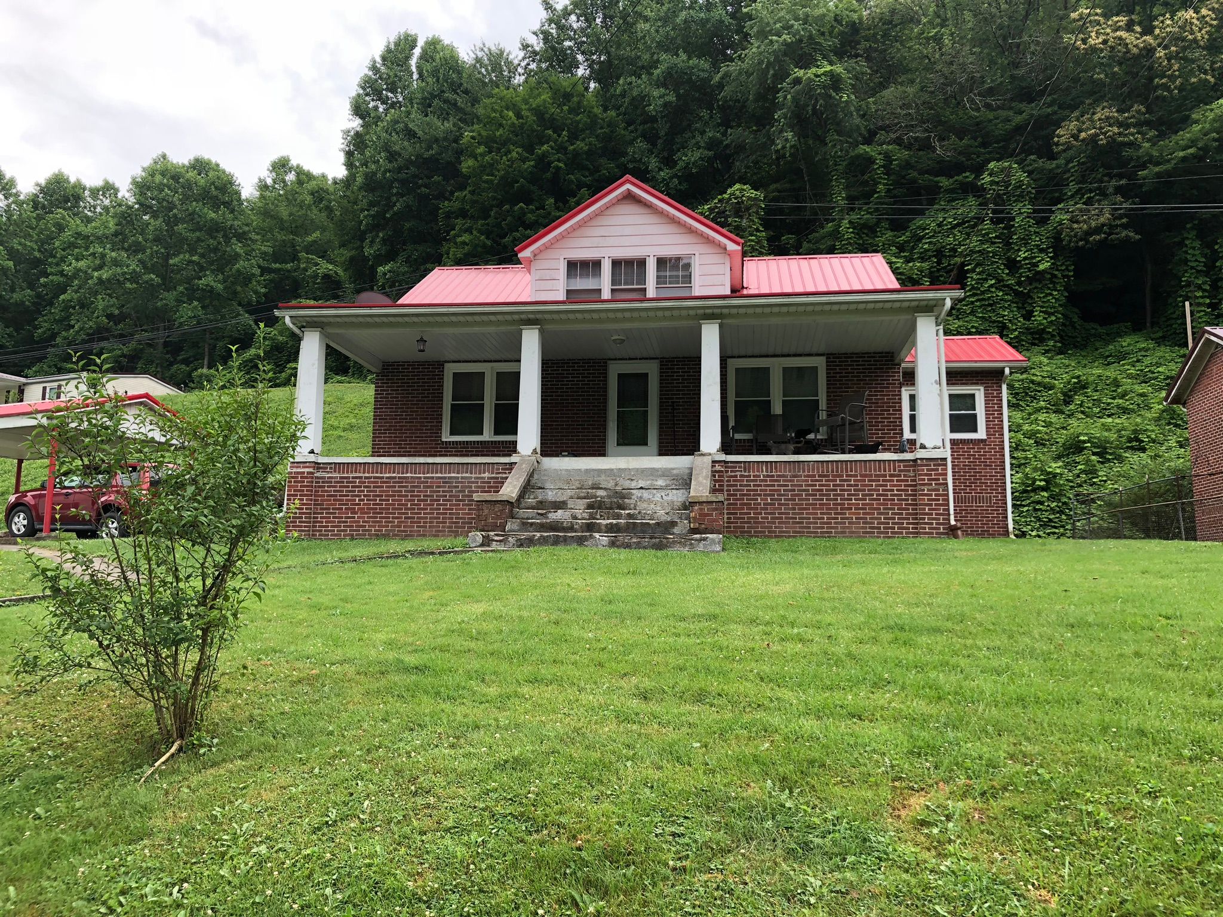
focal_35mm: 28
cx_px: 612
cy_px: 458
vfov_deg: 49.7
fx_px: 989
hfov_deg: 63.4
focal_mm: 3.99
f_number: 1.8
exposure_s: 1/227
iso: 20
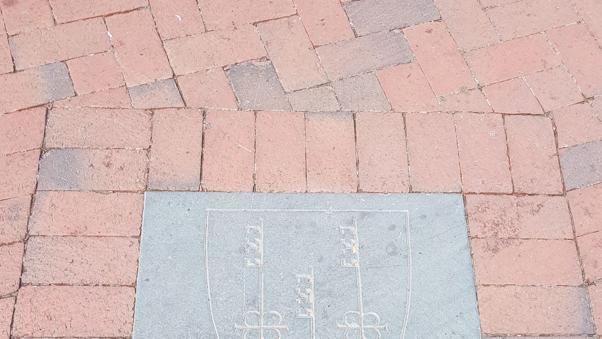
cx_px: 300
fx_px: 607
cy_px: 308
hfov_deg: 52.8
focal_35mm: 38
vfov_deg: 29.8
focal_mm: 4.2
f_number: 1.7
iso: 40
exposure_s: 1/416
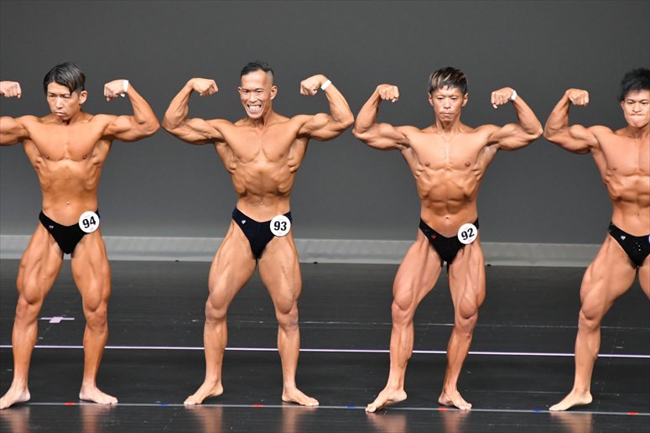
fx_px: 6226
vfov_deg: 4.0
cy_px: 216
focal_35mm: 345
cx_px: 325
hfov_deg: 6.0
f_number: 5.6
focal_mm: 230
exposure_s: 1/400
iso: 5000
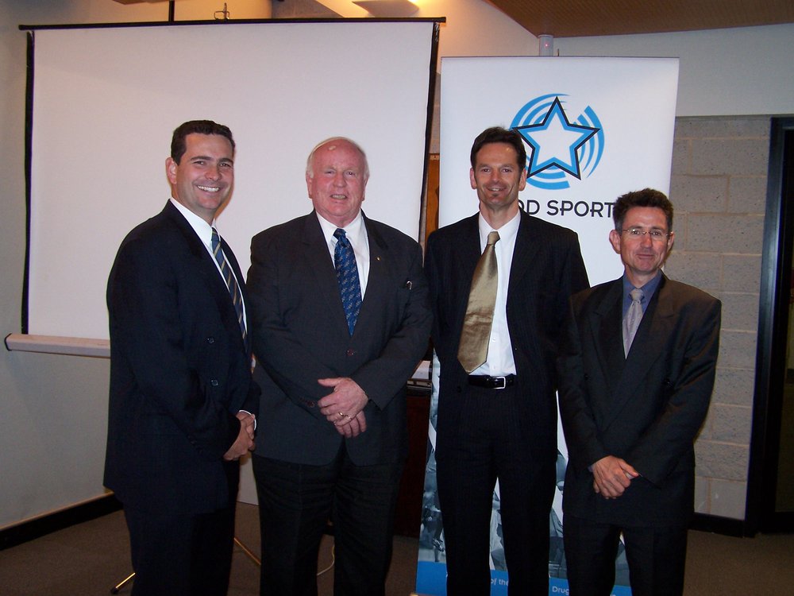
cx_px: 397
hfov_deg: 49.0
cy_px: 298
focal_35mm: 38
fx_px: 872
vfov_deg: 37.7
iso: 140
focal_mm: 6.3
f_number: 2.8
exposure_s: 1/60
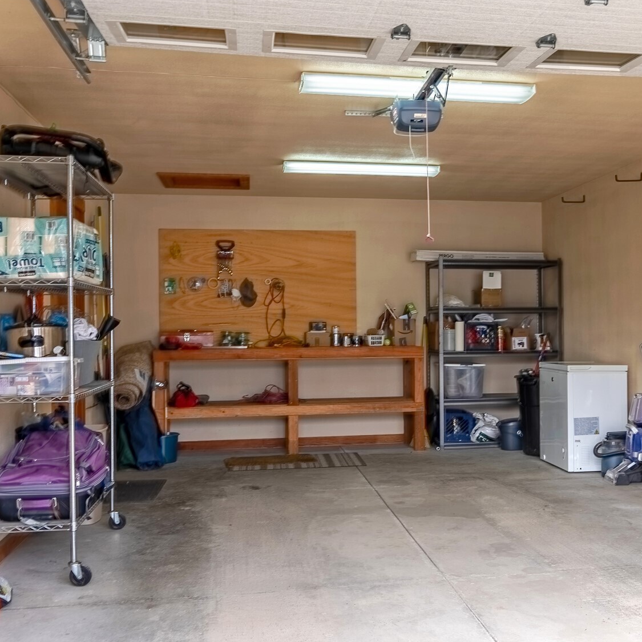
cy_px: 320
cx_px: 438
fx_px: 860
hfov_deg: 40.3
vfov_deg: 40.9
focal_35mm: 41
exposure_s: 1/5000
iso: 100
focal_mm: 32
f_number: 6.3
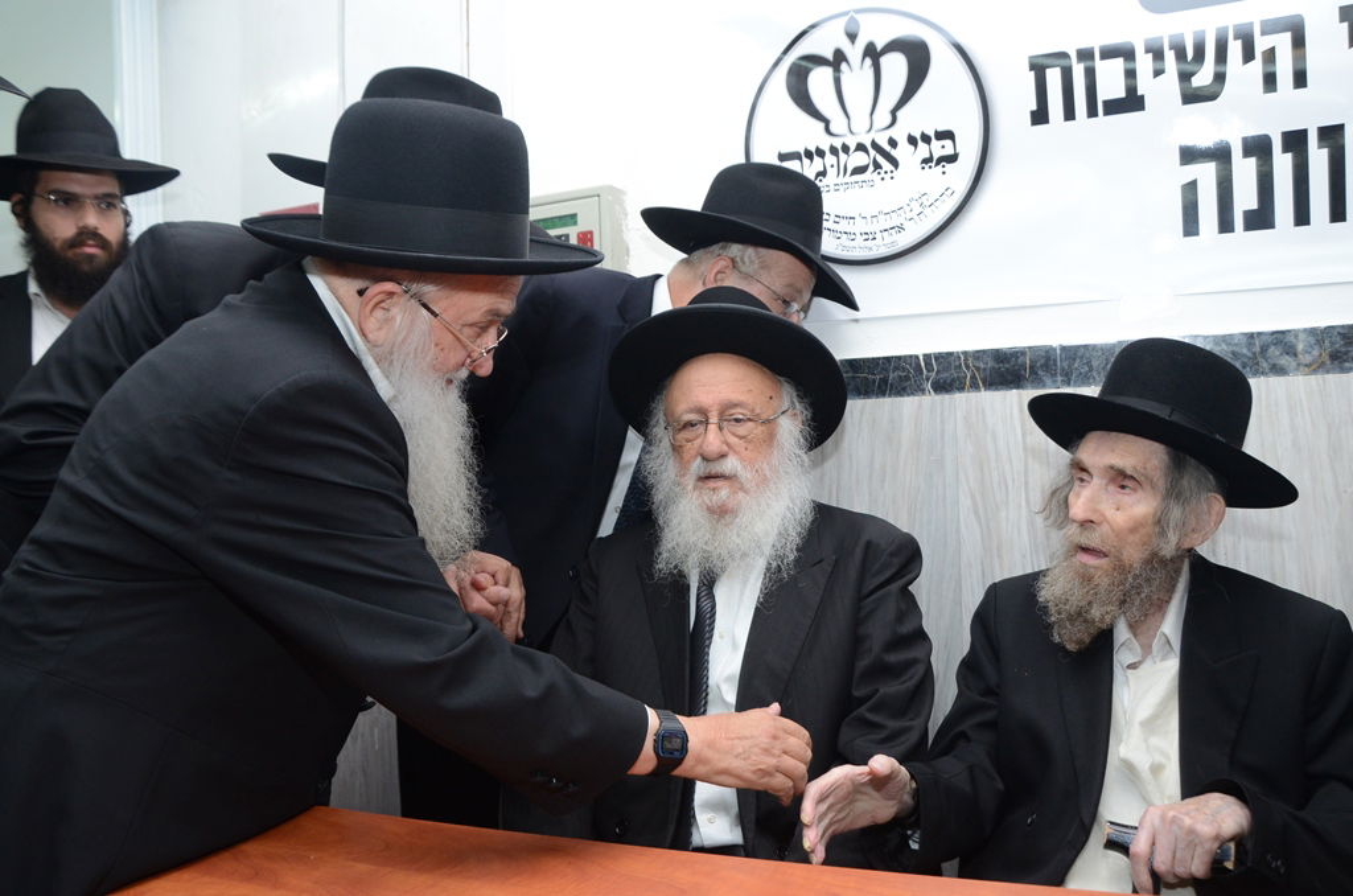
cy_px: 448
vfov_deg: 47.7
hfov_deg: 67.5
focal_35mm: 27
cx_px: 676
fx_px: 1013
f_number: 5.6
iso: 1000
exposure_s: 1/80
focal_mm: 18
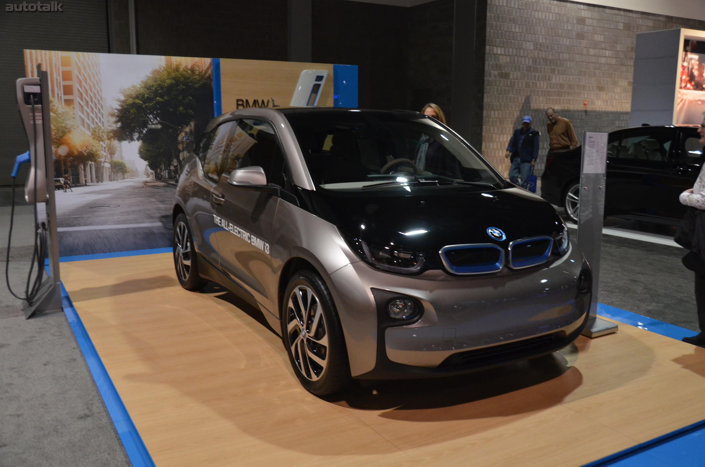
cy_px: 234
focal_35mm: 33
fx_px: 645
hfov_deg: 57.3
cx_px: 352
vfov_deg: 39.8
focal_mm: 22
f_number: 3.8
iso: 1600
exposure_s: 1/125
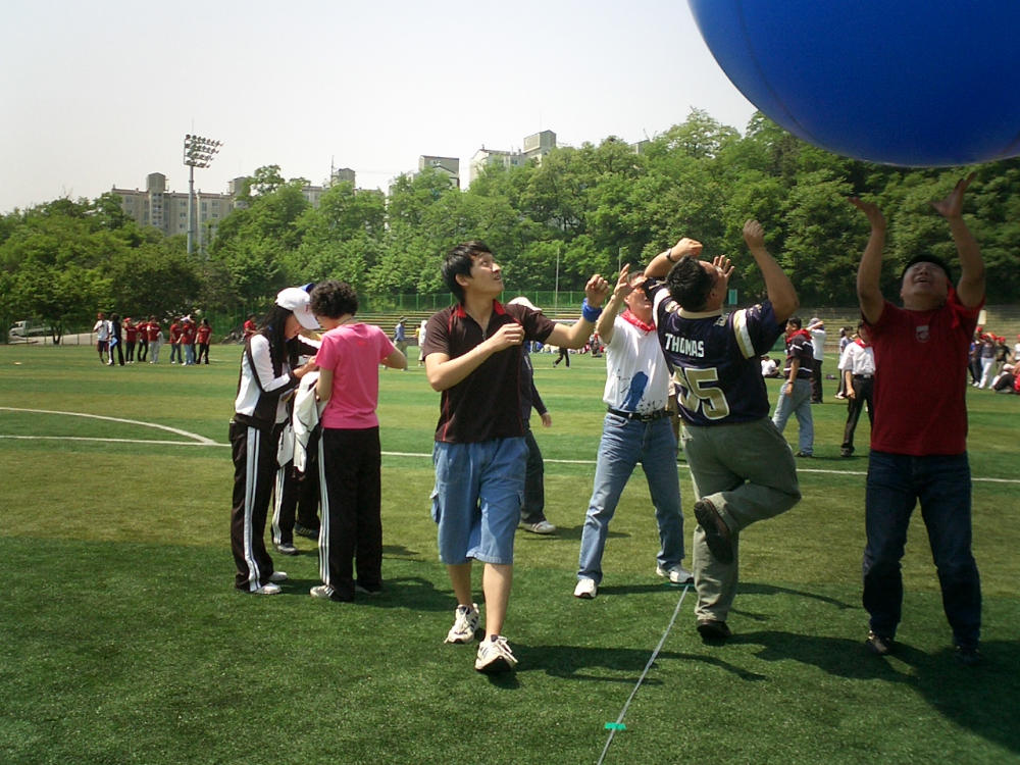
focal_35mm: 37
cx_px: 510
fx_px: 1090
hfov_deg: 50.1
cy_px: 382
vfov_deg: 38.7
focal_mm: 5.6
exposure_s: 1/640
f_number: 3.5
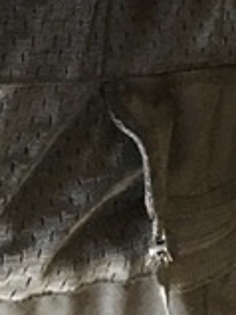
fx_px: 1065
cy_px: -297
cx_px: 252
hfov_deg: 12.5
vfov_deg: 14.3
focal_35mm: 117
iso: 400
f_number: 2.2
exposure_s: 1/17
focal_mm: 4.15
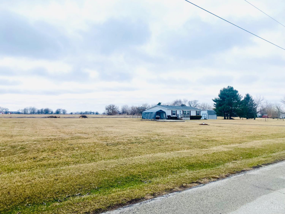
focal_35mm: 26
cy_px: 107
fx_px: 214
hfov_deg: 67.3
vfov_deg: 53.1
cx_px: 142
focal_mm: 4.25
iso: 32
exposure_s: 1/2755
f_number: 1.8
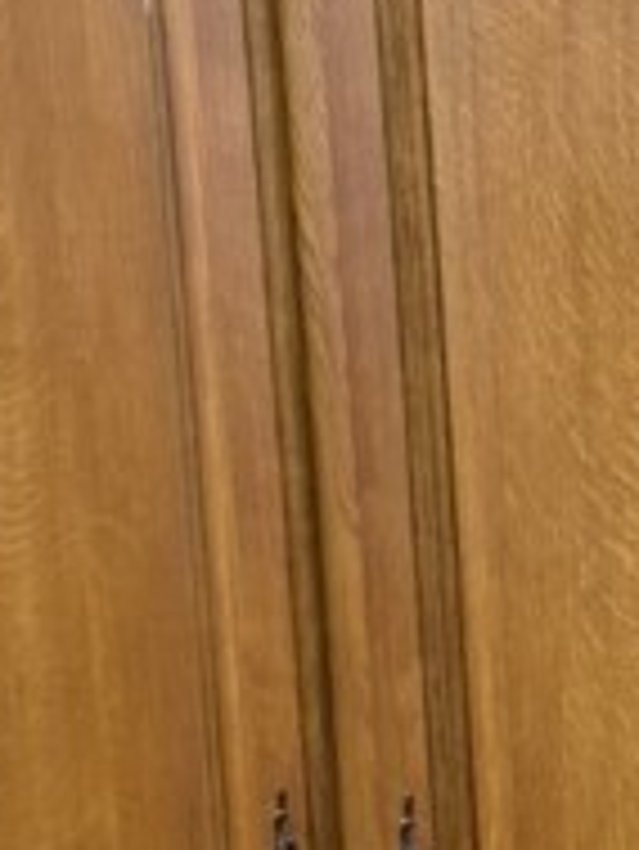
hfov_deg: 9.6
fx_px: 3737
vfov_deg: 12.8
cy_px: 868
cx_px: 878
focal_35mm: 152
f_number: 1.78
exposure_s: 1/50
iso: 320
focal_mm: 6.76
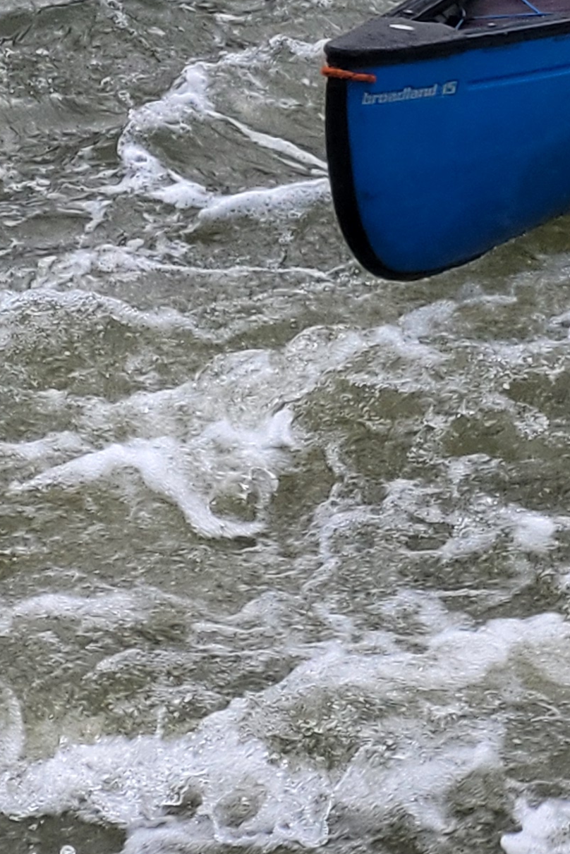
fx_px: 6195
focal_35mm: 261
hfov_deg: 5.2
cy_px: -154
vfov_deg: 7.8
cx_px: 679
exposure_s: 1/352
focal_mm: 7.12
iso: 25
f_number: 2.4
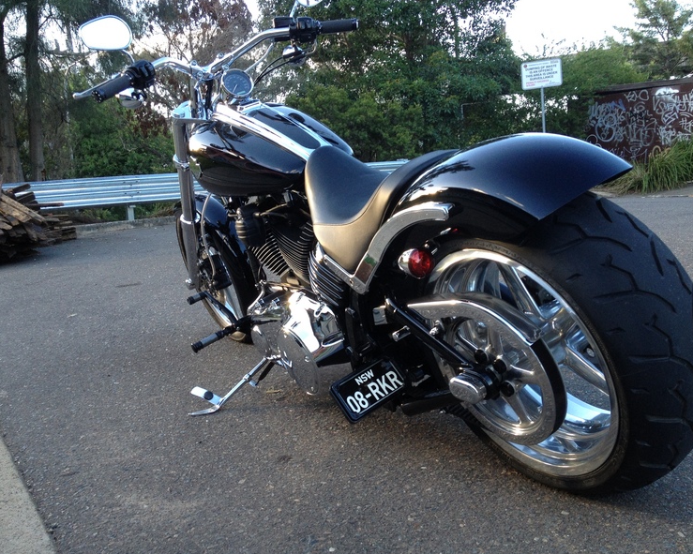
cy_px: 279
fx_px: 759
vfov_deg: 40.1
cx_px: 356
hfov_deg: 49.1
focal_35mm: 37
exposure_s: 1/120
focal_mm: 4.28
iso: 80
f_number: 2.4
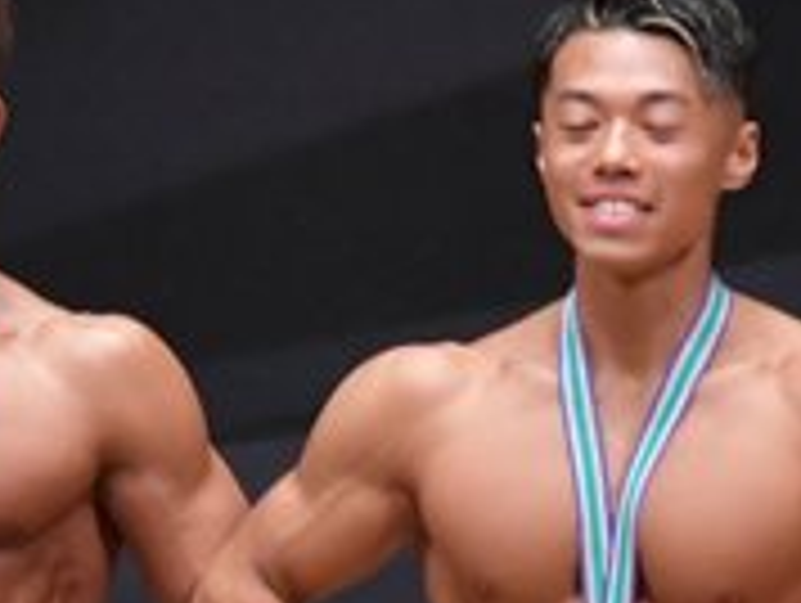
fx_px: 29033
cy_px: 918
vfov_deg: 1.2
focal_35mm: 1253
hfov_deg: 1.6
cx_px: 466
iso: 6400
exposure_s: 1/400
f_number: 5.6
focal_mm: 200
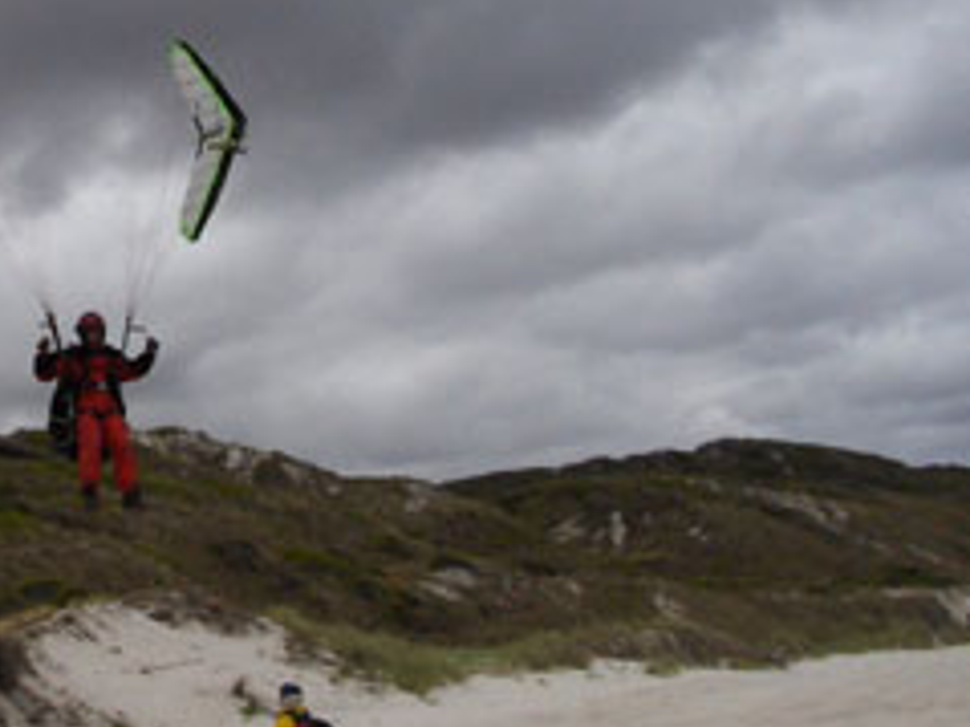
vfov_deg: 16.7
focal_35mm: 88
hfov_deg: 21.5
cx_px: 8
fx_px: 2465
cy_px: 158
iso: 100
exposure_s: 1/2041
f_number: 4.3
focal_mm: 5.8
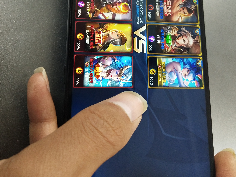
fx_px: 314
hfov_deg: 41.2
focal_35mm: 46
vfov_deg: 30.8
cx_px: 119
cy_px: 38
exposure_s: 1/50
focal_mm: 3.95
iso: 370
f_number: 1.8
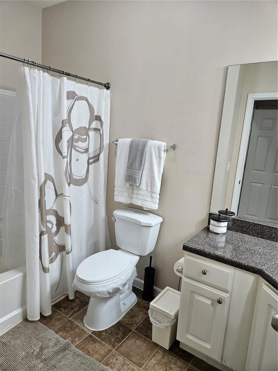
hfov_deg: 58.9
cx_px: 139
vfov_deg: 73.9
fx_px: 246
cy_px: 186
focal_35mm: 23
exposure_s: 1/120
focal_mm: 5.4
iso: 200
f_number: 1.8
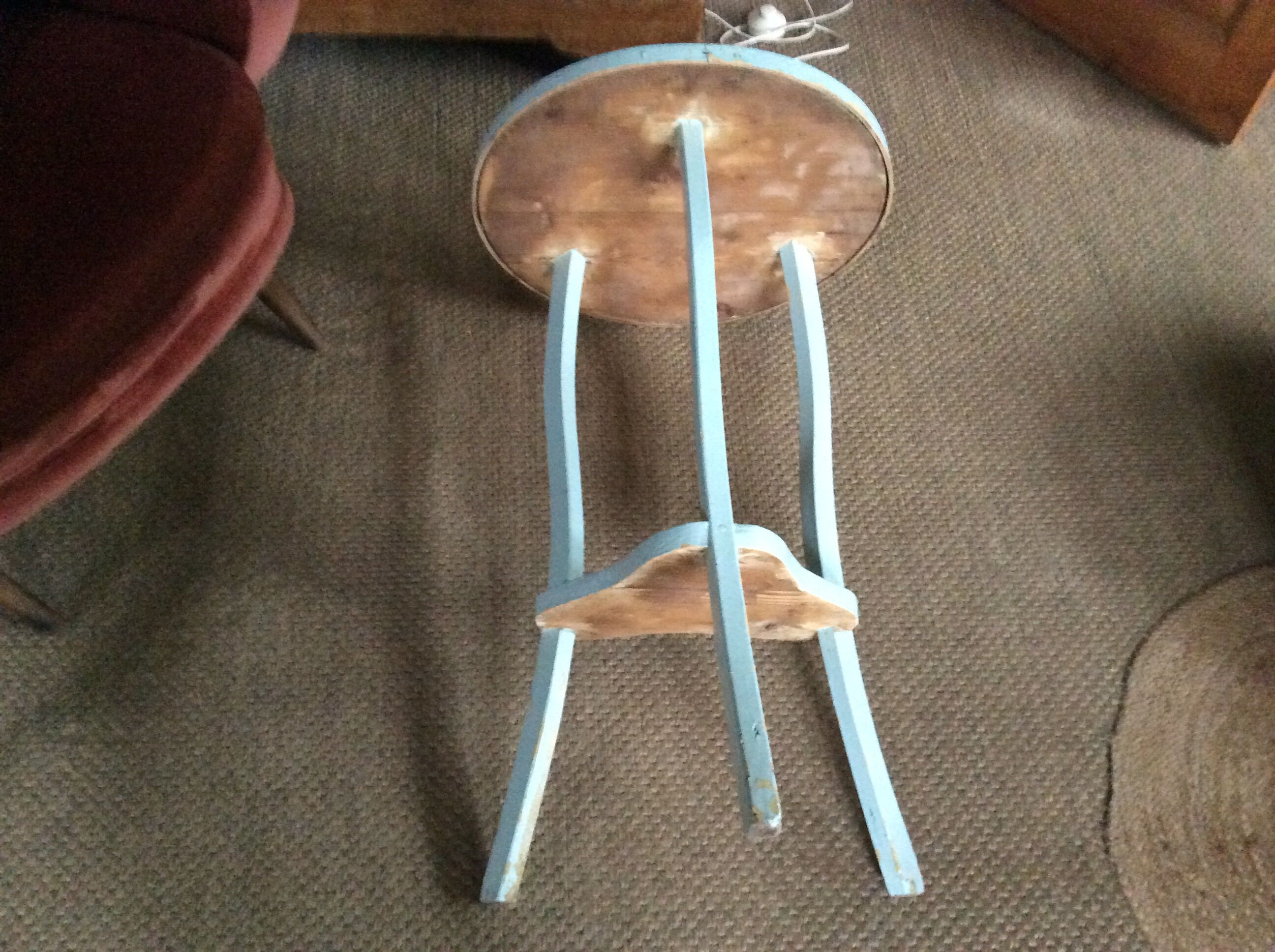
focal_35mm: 32
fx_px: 1177
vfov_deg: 44.1
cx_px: 638
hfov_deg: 56.9
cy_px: 476
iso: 500
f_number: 2.4
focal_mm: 3.3
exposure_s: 1/17
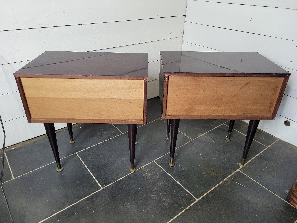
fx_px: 223
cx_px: 148
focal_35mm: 26
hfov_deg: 67.3
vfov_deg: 53.1
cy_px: 112
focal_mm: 5.4
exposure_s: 1/100
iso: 250
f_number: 1.8
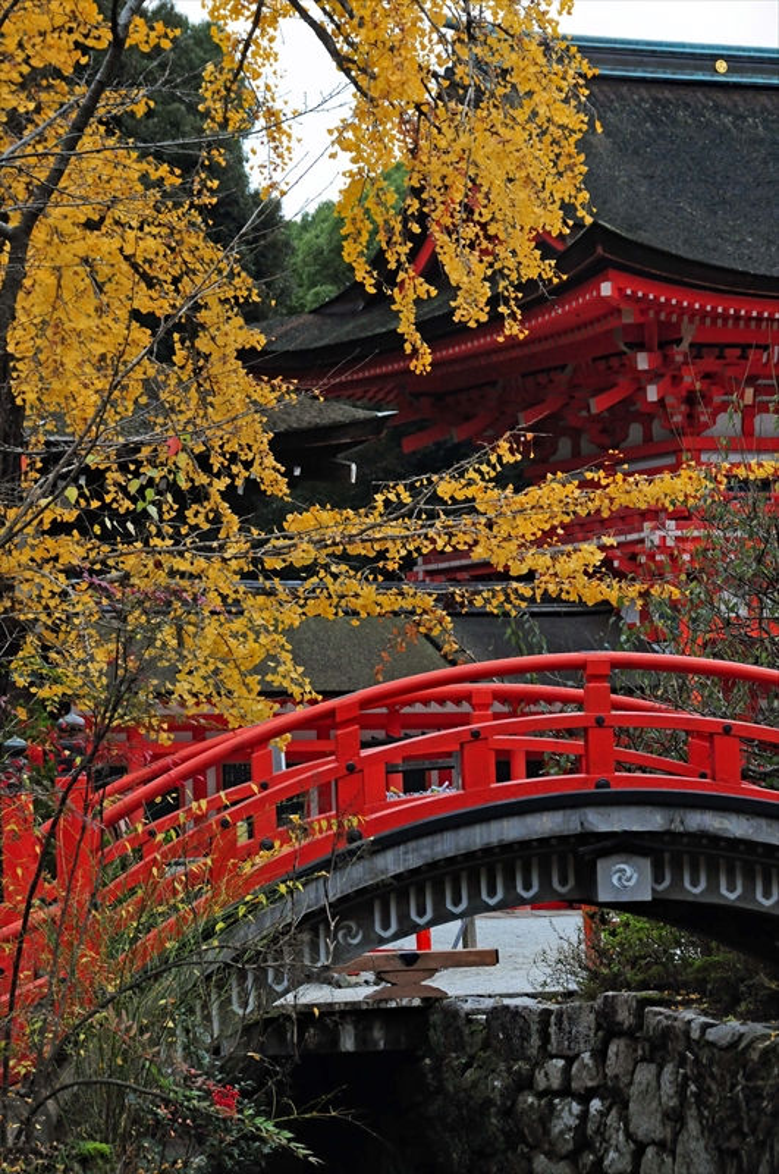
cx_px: 390
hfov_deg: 3.4
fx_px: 13185
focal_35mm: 405
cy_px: 587
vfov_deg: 5.1
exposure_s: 1/250
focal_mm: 270
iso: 800
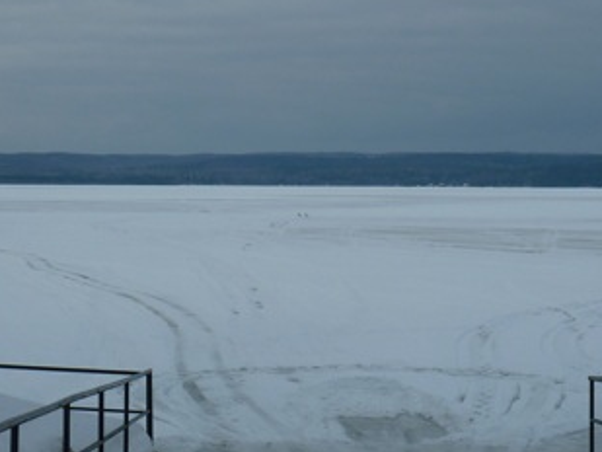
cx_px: 331
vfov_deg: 12.3
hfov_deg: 16.3
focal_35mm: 121
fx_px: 2105
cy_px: 220
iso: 80
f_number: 3.6
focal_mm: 9.9
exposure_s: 1/800
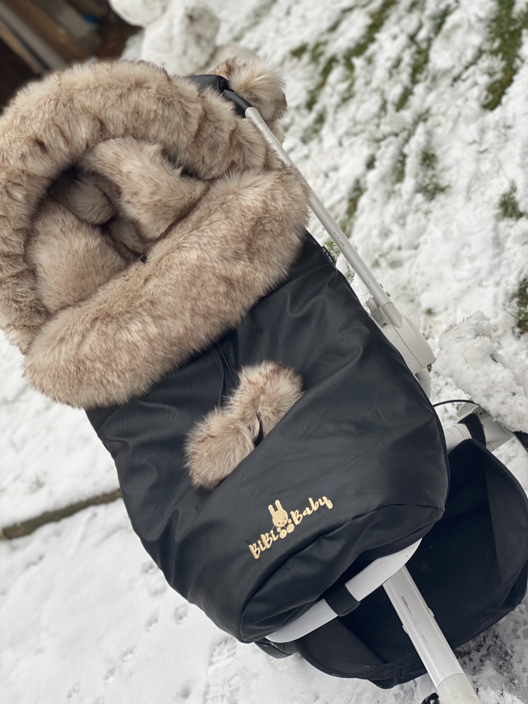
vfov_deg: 36.8
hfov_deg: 28.0
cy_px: 352
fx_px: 1058
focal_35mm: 52
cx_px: 264
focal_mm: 6
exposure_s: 1/122
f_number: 2
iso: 32
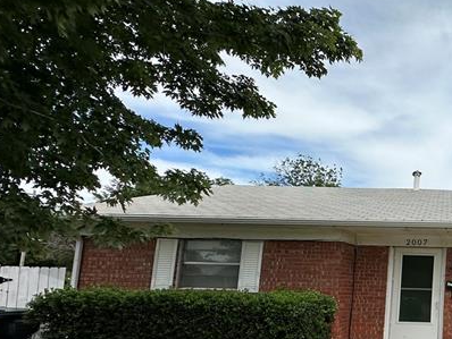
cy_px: 241
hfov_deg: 37.8
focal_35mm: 36
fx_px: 470
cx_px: 549
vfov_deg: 38.9
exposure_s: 1/2747
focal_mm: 2.22
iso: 50
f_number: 2.2
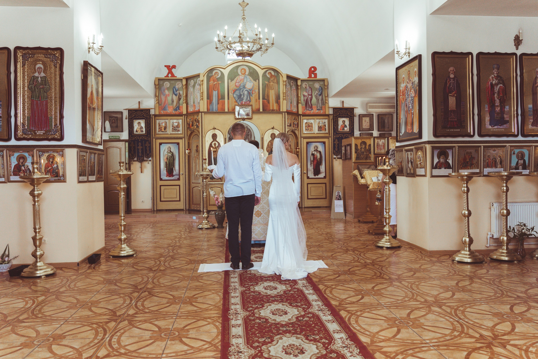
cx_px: 269
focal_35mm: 28
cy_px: 180
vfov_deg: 46.4
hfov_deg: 65.5
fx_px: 418
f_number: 2.8
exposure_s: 1/320
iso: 1600
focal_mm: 28
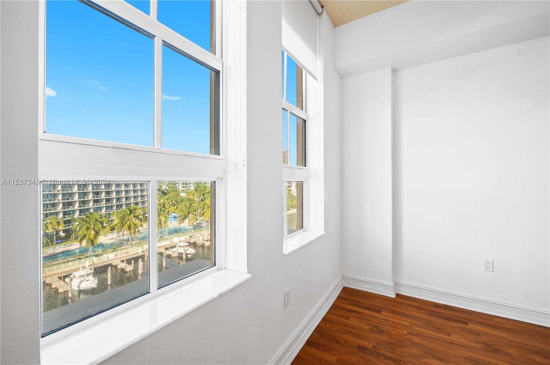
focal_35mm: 14
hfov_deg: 104.3
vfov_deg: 81.1
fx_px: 214
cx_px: 275
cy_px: 182
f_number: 8
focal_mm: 14
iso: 200
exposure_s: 1/25
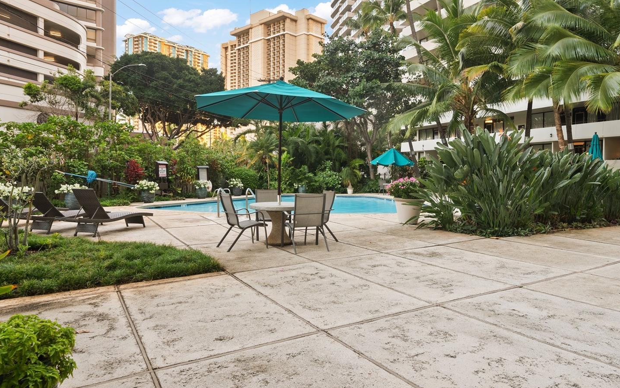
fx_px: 406
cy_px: 172
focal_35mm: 24
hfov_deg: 74.5
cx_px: 346
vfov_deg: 51.0
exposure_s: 1/3
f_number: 9
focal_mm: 21
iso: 100
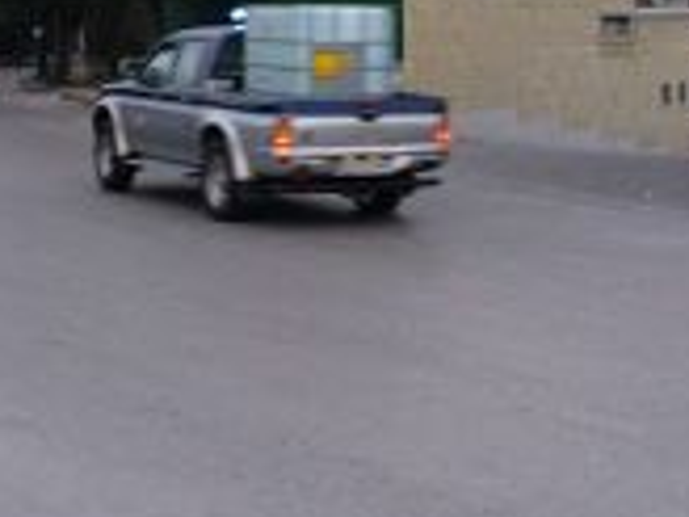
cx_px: 370
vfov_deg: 18.6
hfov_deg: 25.0
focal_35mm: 78
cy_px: 48
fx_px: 1553
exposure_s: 1/40
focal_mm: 6.1
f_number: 2.8
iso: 100
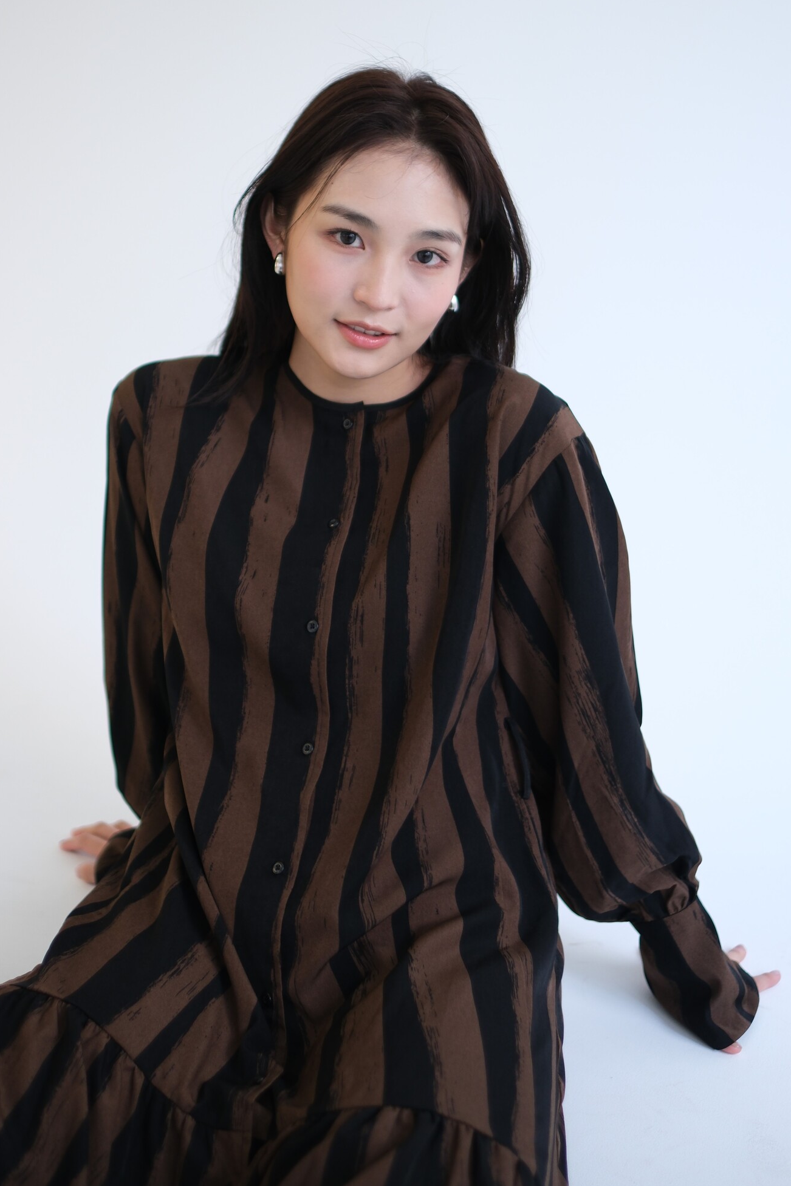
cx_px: 343
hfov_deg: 31.2
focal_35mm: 43
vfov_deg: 45.3
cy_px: 502
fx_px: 1417
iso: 250
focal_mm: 23
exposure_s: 1/250
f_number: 1.4
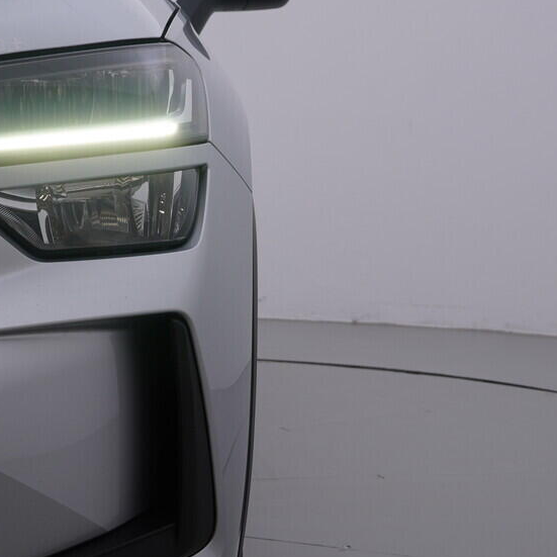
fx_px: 1456
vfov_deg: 21.6
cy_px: 369
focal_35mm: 80
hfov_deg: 21.6
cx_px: 263
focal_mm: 24
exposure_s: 1/125
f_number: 5
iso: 125
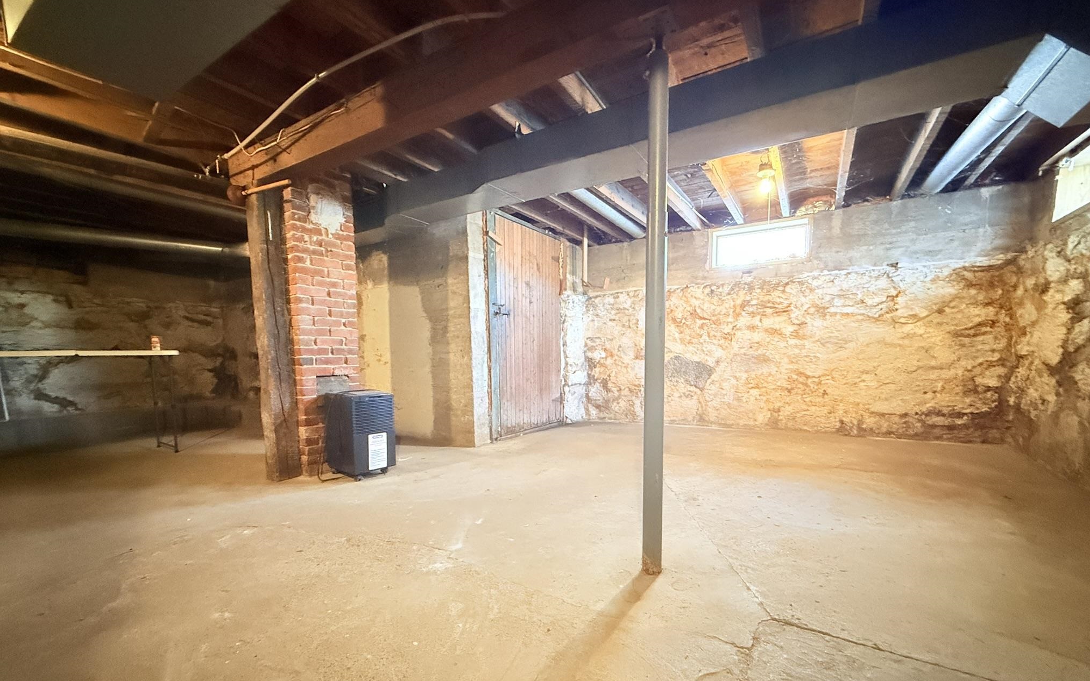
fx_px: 446
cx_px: 542
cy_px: 393
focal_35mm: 15
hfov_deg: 101.5
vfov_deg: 74.3
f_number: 2.2
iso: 1250
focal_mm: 2.22
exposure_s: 1/40
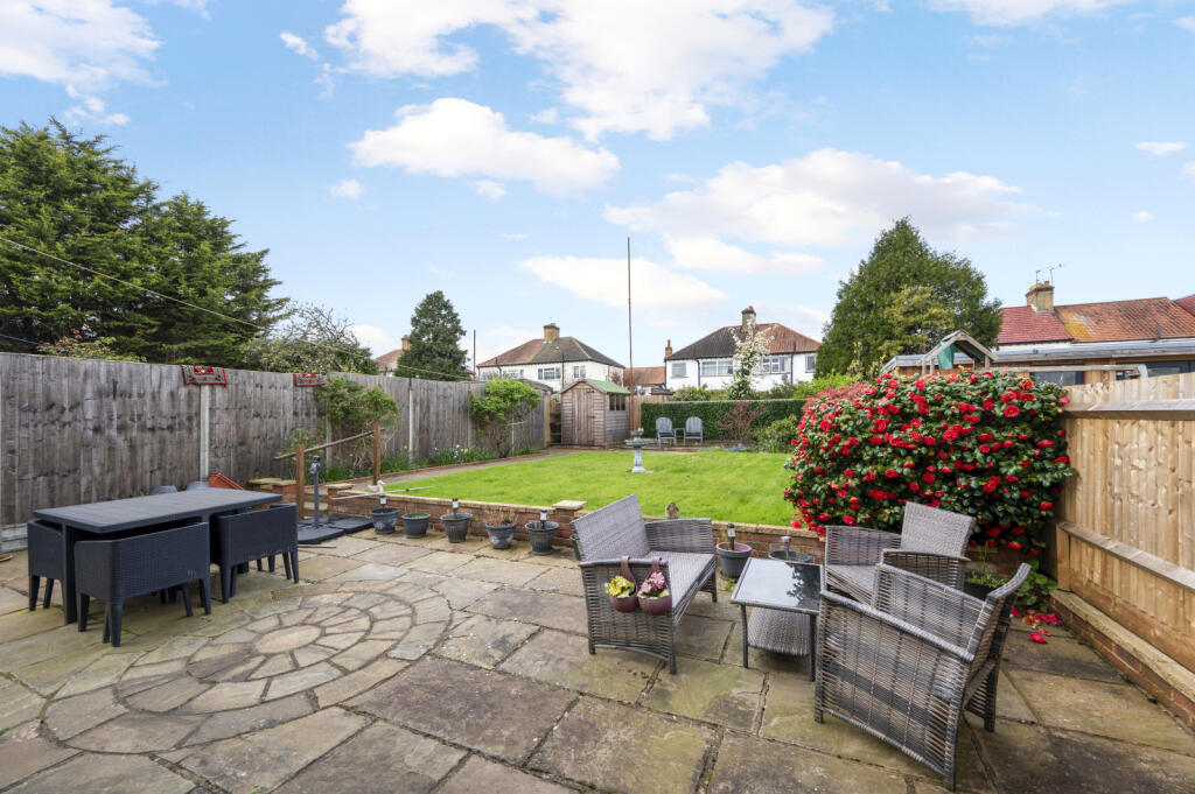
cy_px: 397
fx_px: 464
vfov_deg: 81.1
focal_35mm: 14
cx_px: 598
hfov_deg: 104.3
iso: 250
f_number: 8
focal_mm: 14
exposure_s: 1/200
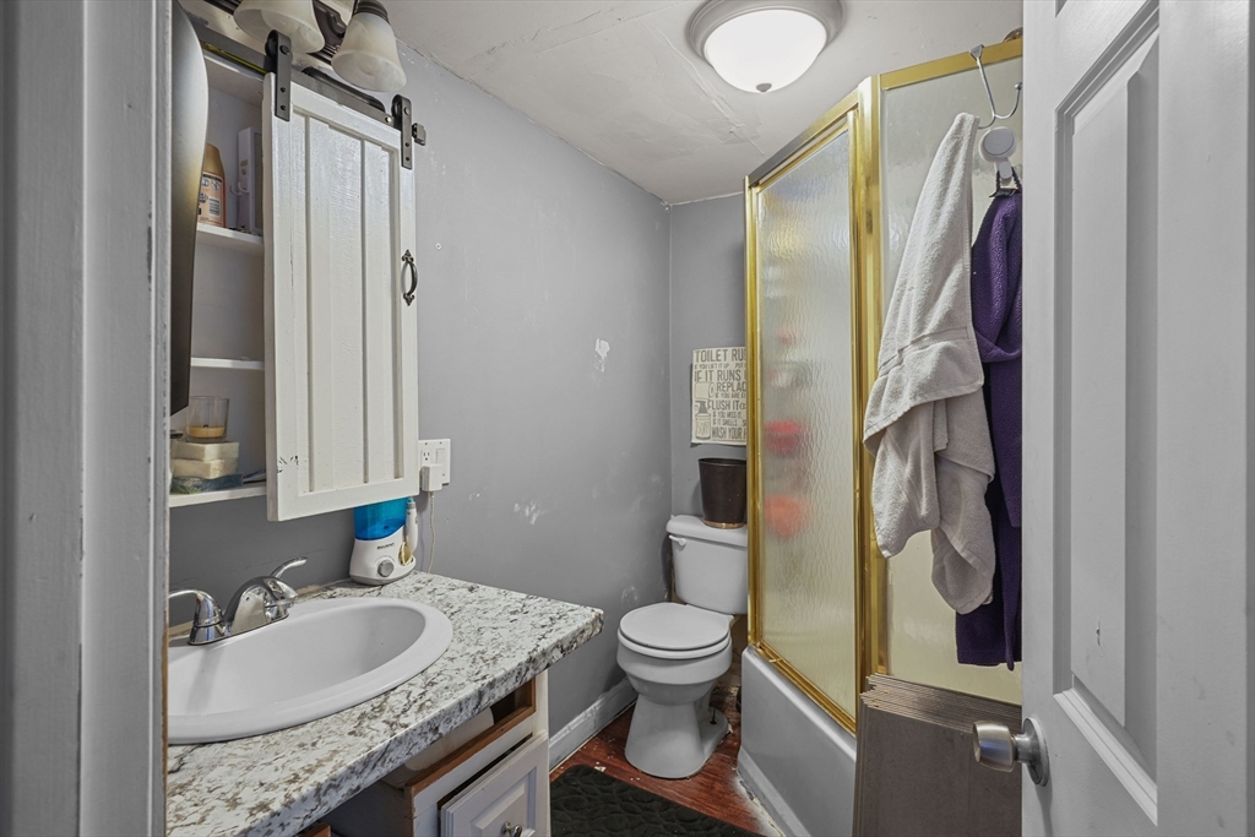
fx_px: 593
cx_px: 628
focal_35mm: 17
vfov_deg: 70.5
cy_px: 418
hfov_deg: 93.3
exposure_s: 1.6
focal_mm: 17
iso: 320
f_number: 9
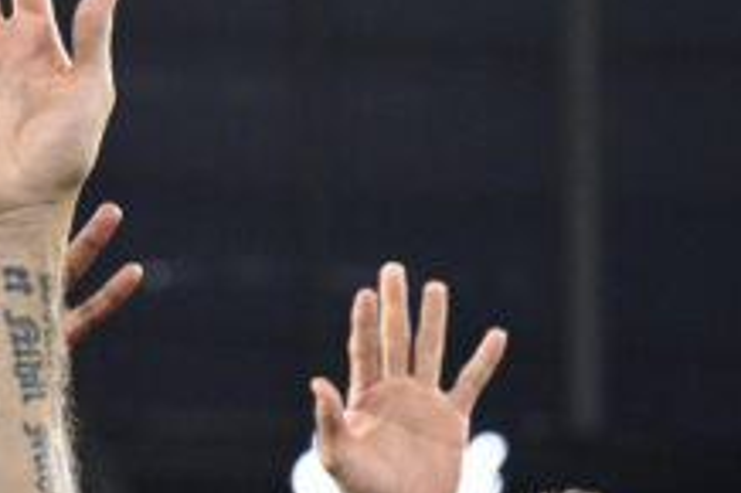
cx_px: 540
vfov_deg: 3.4
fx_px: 8227
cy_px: 981
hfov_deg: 5.2
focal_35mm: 400
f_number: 4
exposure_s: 1/800
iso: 2500
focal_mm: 85
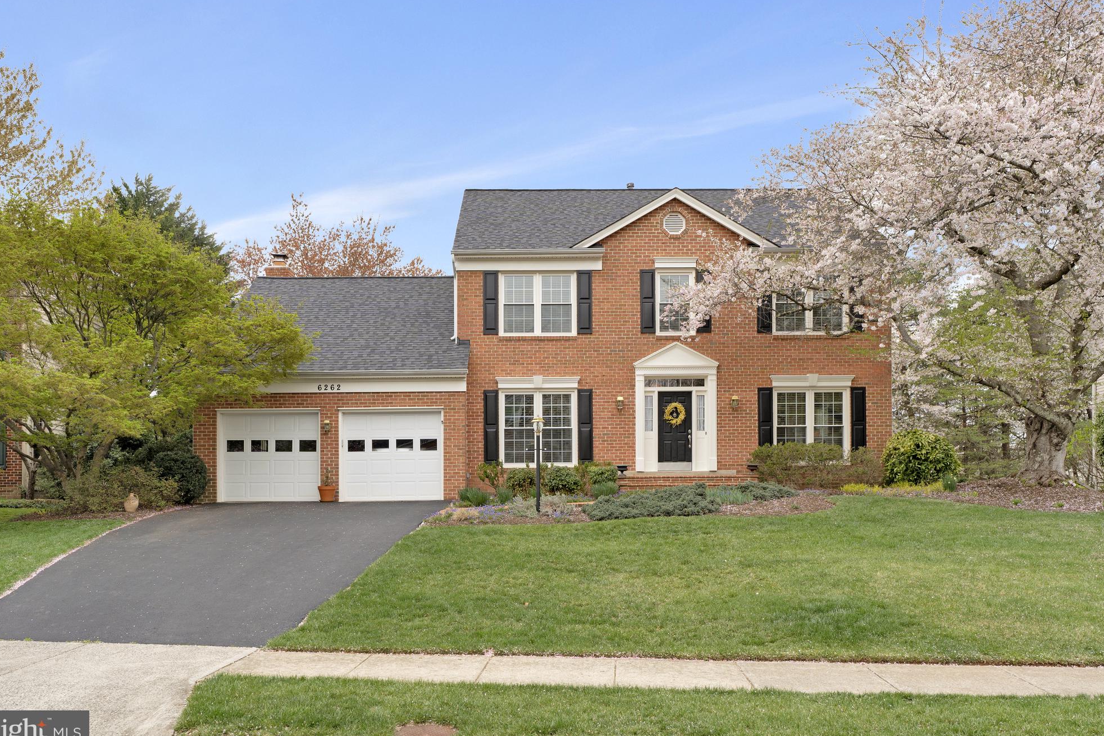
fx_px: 767
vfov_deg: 51.3
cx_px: 540
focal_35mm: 25
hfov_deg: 71.5
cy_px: 368
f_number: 8
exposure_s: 1/100
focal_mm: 24
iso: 100
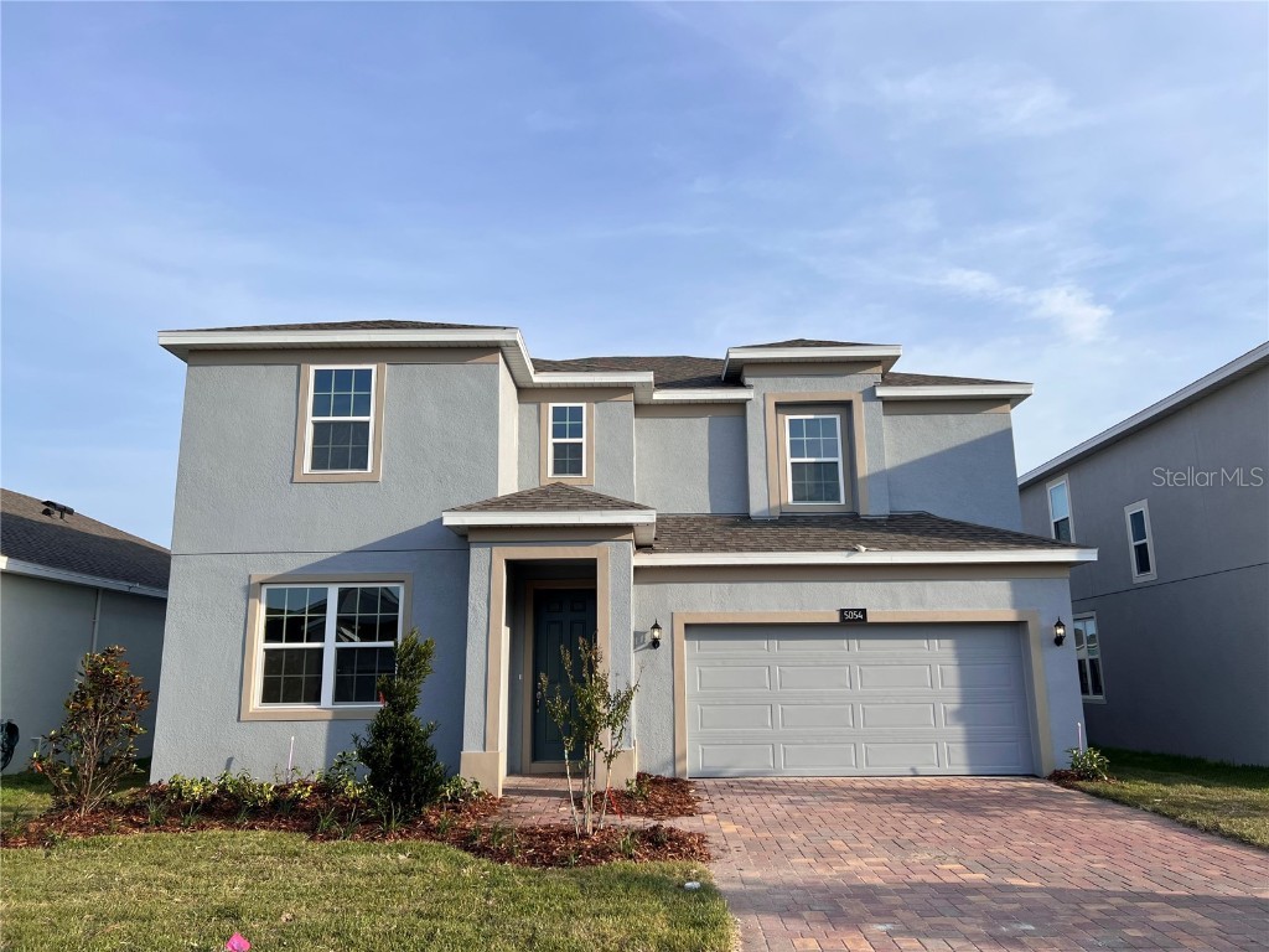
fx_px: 953
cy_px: 476
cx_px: 634
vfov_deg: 53.1
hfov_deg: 67.3
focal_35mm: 26
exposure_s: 1/3356
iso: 50
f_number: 1.5
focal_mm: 5.7
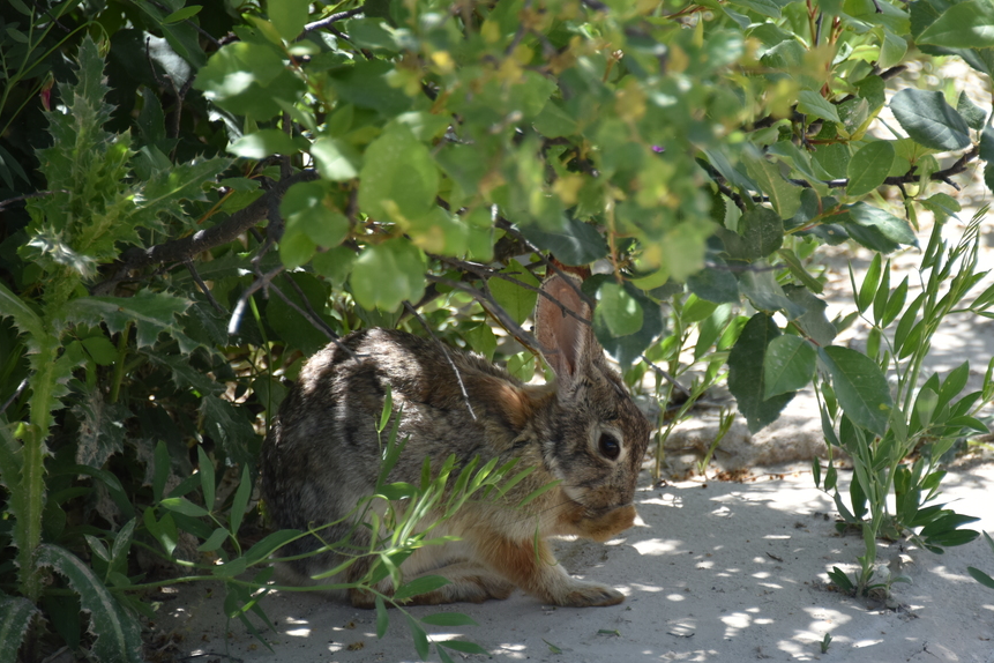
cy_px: 419
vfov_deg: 3.1
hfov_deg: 4.6
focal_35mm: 446
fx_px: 12314
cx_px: 581
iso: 450
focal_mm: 300
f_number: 5.6
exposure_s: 1/640
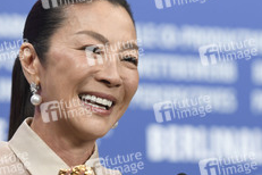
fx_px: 2205
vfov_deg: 4.5
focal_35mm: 303
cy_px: 138
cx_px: 84
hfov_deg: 6.8
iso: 1000
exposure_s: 1/320
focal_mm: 155
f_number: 3.5
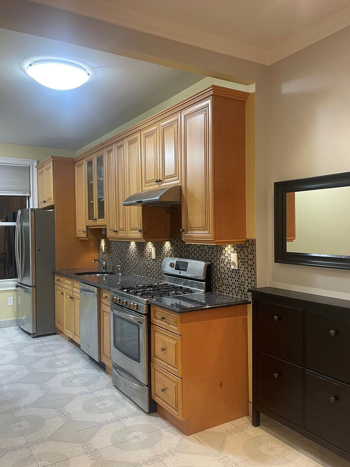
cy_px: 240
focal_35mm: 30
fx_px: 405
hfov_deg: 46.7
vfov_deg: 60.0
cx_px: 193
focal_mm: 4.2
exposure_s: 1/60
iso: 200
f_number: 1.6
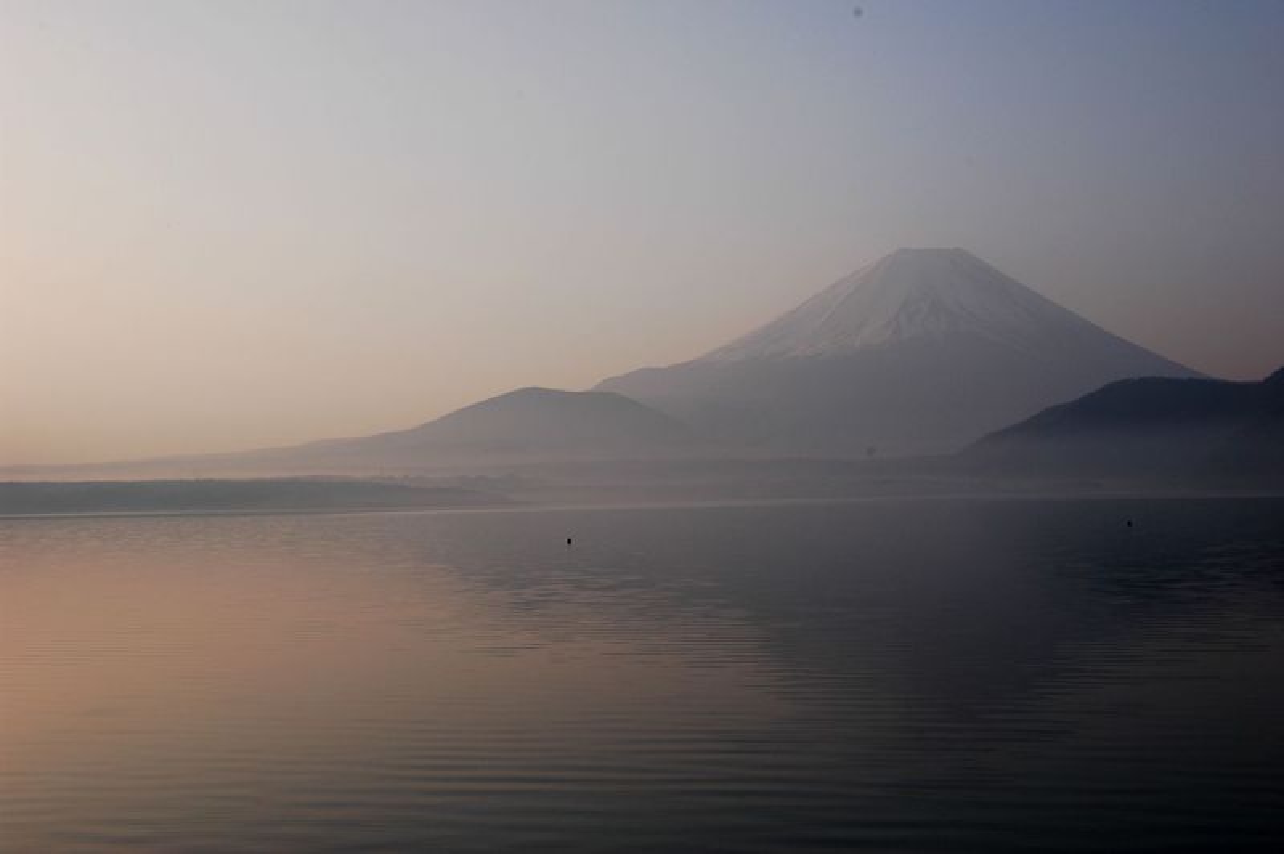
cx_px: 642
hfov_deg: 43.6
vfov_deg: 29.8
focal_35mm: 45
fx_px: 1604
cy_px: 427
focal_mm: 30
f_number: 13
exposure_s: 1/180
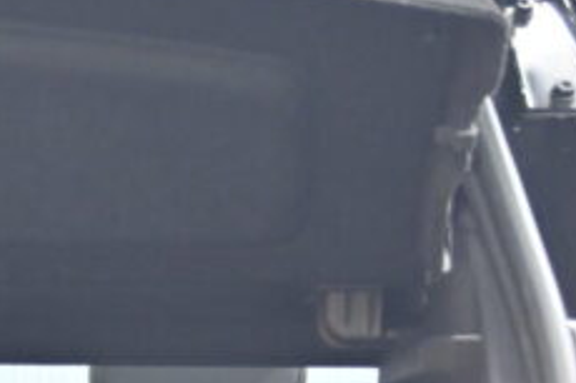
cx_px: -411
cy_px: 662
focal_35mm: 177
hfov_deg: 10.9
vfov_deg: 7.5
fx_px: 2835
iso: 1000
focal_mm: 26.5
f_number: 4.5
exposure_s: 1/40
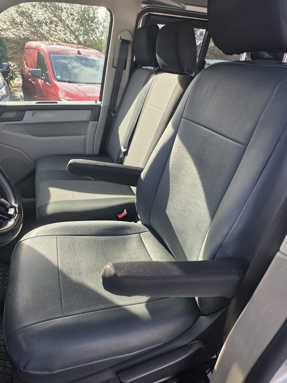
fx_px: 254
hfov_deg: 58.9
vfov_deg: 73.9
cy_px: 192
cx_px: 144
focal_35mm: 23
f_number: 1.7
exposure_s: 1/100
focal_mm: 6.25
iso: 12
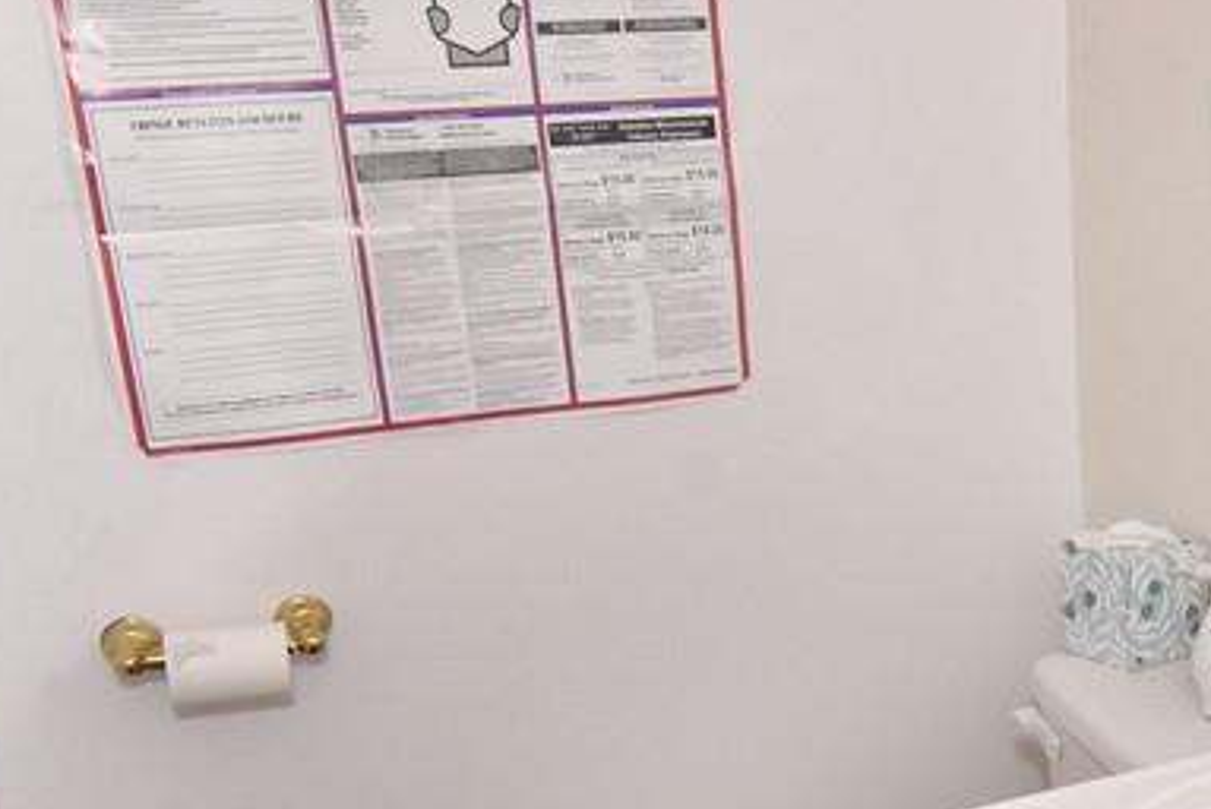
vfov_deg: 25.5
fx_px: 1717
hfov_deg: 36.2
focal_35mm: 51
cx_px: 1113
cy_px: 768
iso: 640
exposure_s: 1/200
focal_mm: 12
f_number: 11
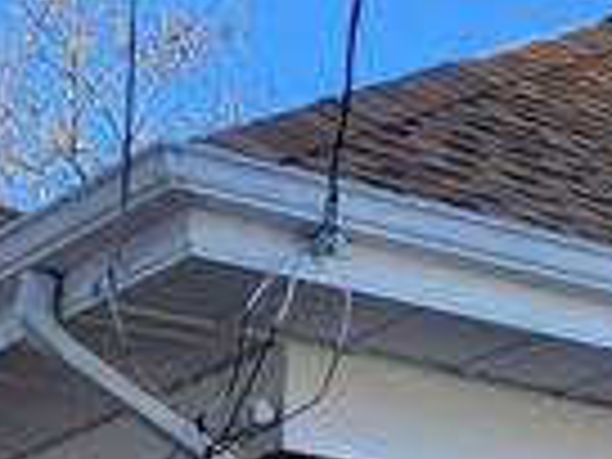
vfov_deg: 8.2
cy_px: 860
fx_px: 3059
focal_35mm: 173
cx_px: 891
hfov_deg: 11.0
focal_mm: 6.4
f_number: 1.8
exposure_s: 1/409
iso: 12
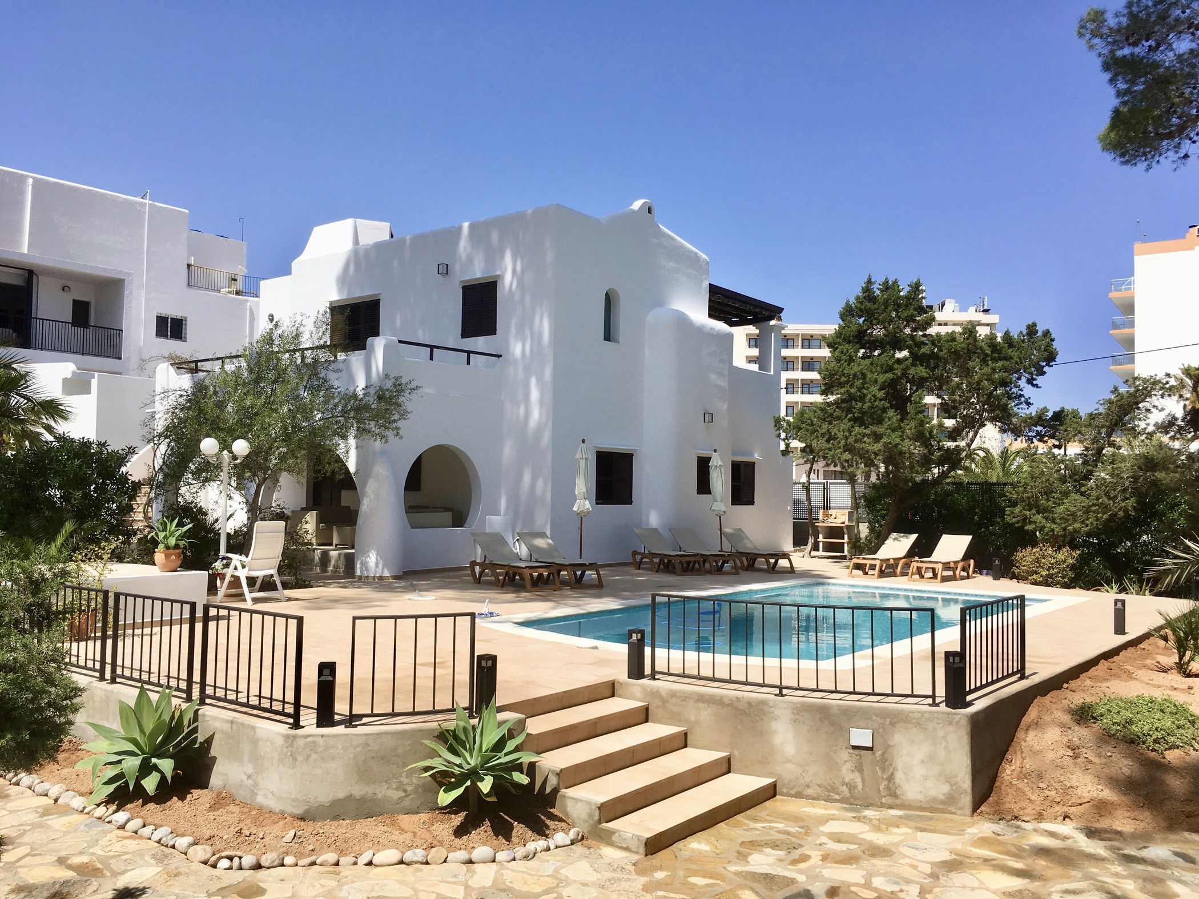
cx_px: 600
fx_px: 1004
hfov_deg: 61.7
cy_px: 450
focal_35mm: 29
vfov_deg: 48.2
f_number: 2.2
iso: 25
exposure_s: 1/2079
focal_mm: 4.15
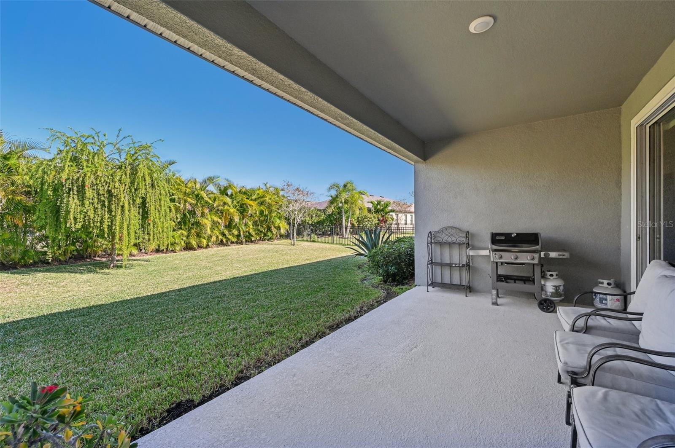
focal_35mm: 14
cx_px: 338
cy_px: 224
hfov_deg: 104.3
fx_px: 262
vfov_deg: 81.1
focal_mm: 14
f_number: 8
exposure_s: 1/250
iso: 400
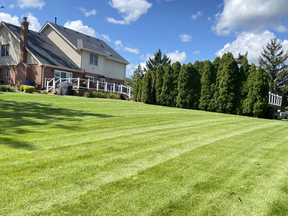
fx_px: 291
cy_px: 108
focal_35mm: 35
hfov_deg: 52.0
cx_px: 107
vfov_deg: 40.7
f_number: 1.8
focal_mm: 4.25
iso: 32
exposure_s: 1/1362
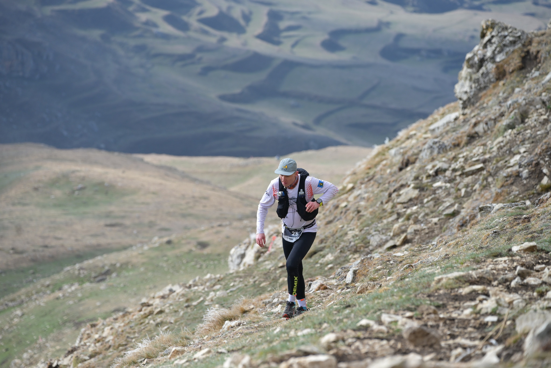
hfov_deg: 13.7
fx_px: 2297
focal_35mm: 150
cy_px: 184
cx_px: 276
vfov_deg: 9.2
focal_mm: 150
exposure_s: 1/1250
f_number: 4
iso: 250
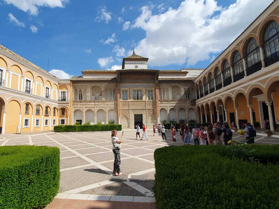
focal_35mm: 17
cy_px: 106
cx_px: 124
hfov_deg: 90.7
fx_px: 137
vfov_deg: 74.7
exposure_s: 1/1603
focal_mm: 1.8
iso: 40
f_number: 2.2
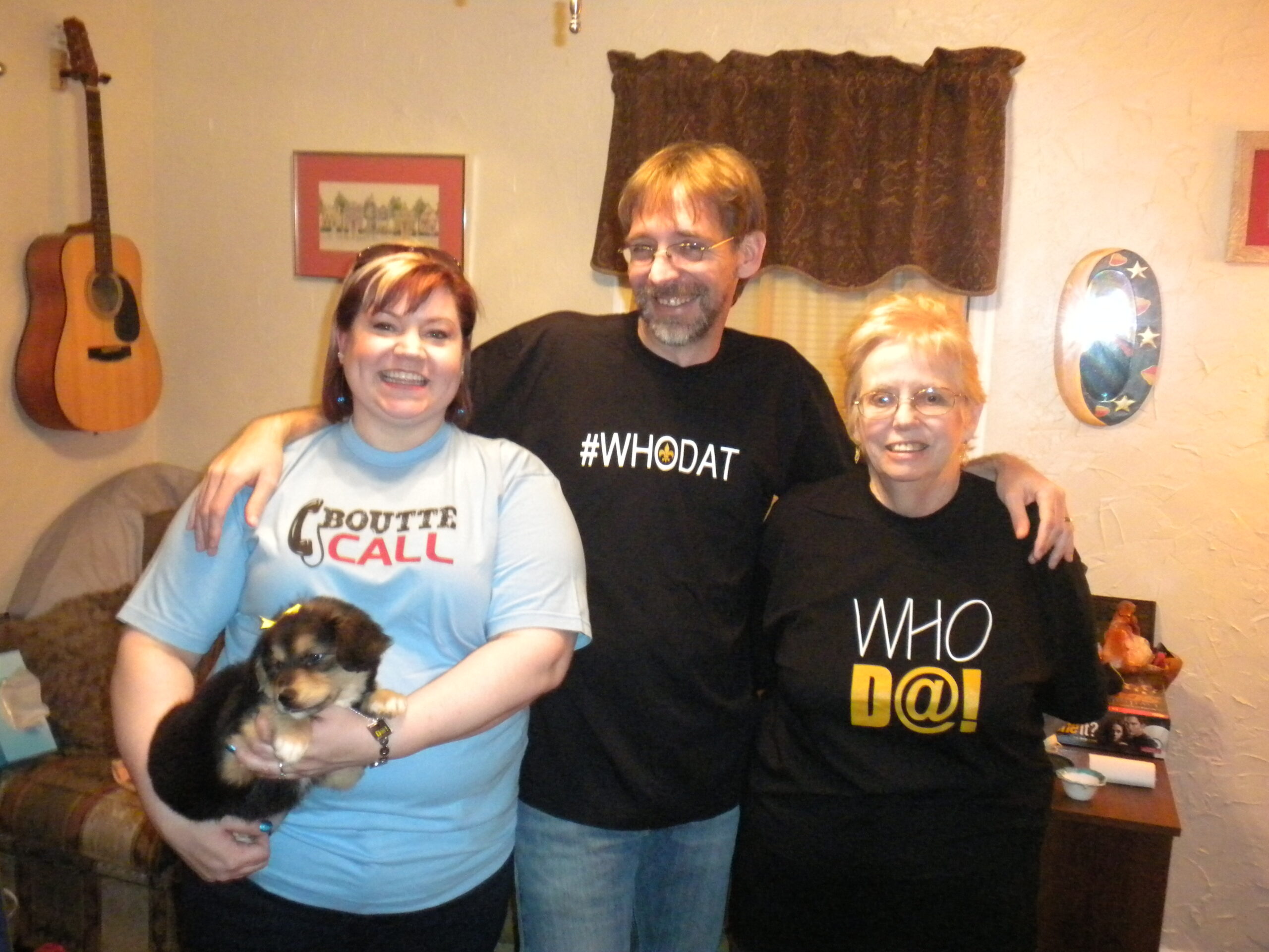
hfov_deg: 50.1
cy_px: 476
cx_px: 634
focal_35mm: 37
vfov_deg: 38.7
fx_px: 1356
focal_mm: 6.6
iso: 800
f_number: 3.5
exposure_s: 1/30
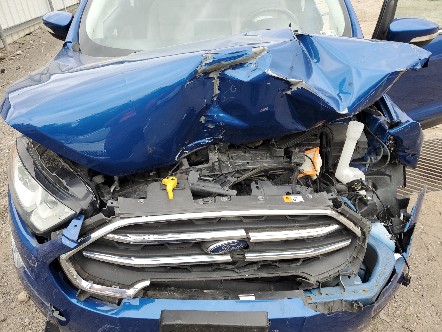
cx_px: 221
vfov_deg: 53.1
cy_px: 166
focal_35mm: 26
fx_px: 332
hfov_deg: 67.3
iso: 50
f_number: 1.5
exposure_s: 1/127
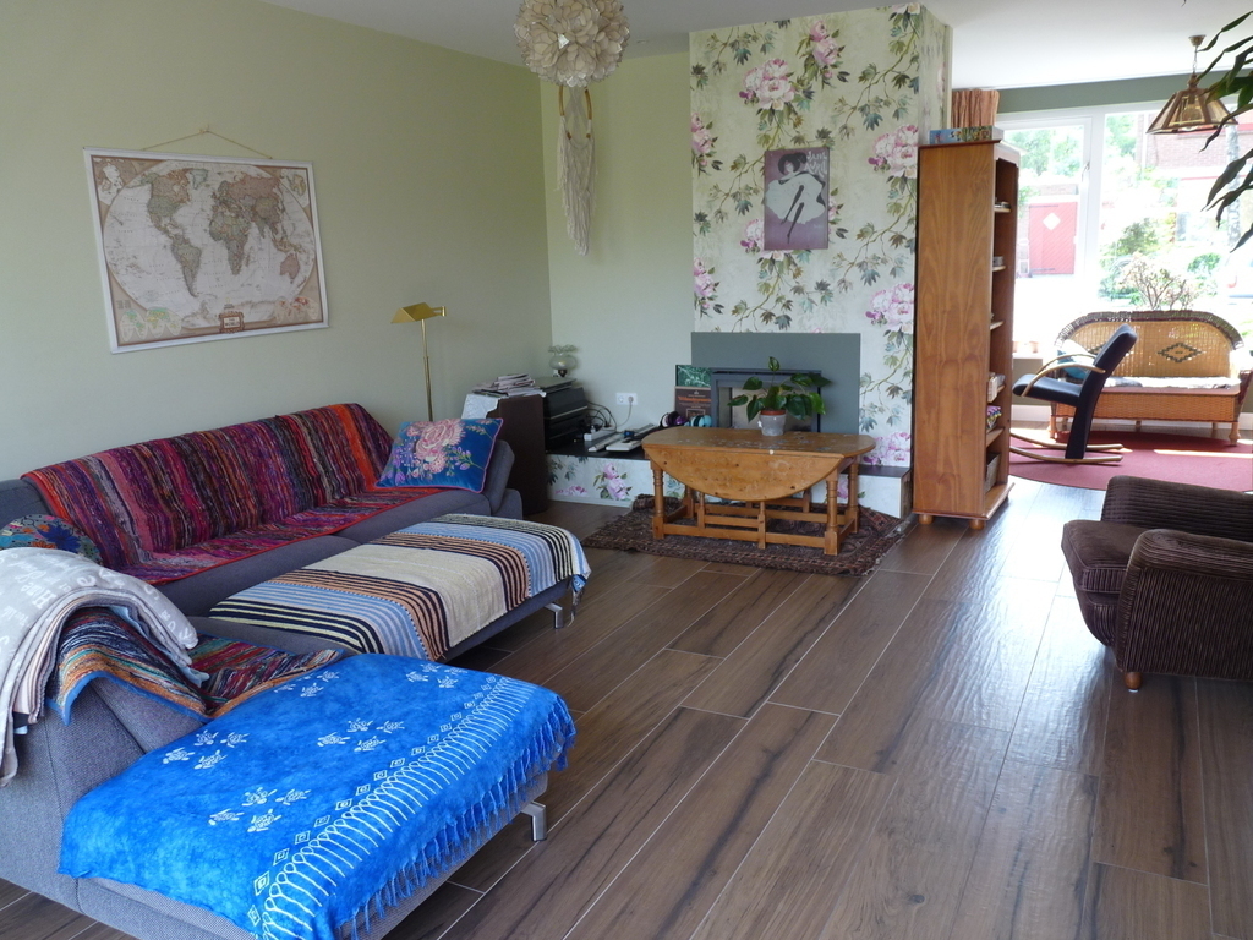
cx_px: 626
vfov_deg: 51.4
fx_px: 977
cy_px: 470
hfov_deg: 65.3
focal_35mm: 27
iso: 100
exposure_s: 1/30
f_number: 2.8
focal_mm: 4.8
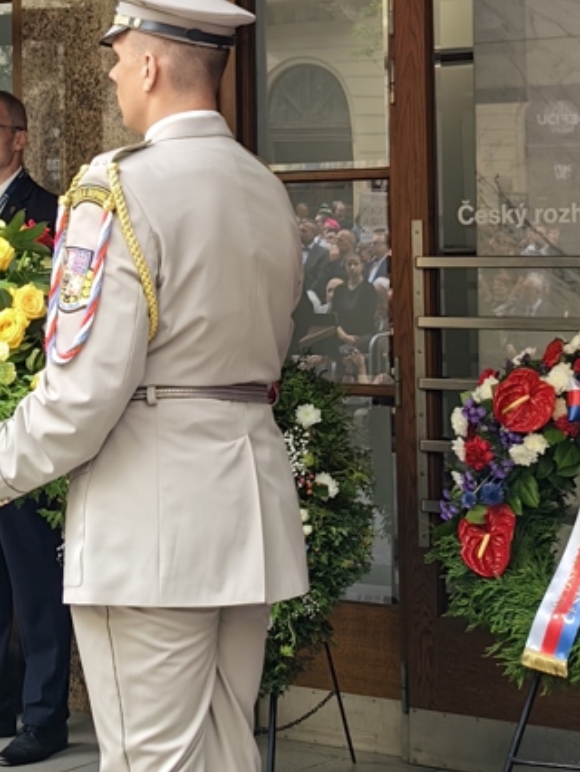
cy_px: 185
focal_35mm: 95
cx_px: 112
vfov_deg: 20.5
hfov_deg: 15.5
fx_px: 2120
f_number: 2
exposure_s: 1/134
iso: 50
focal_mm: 5.75
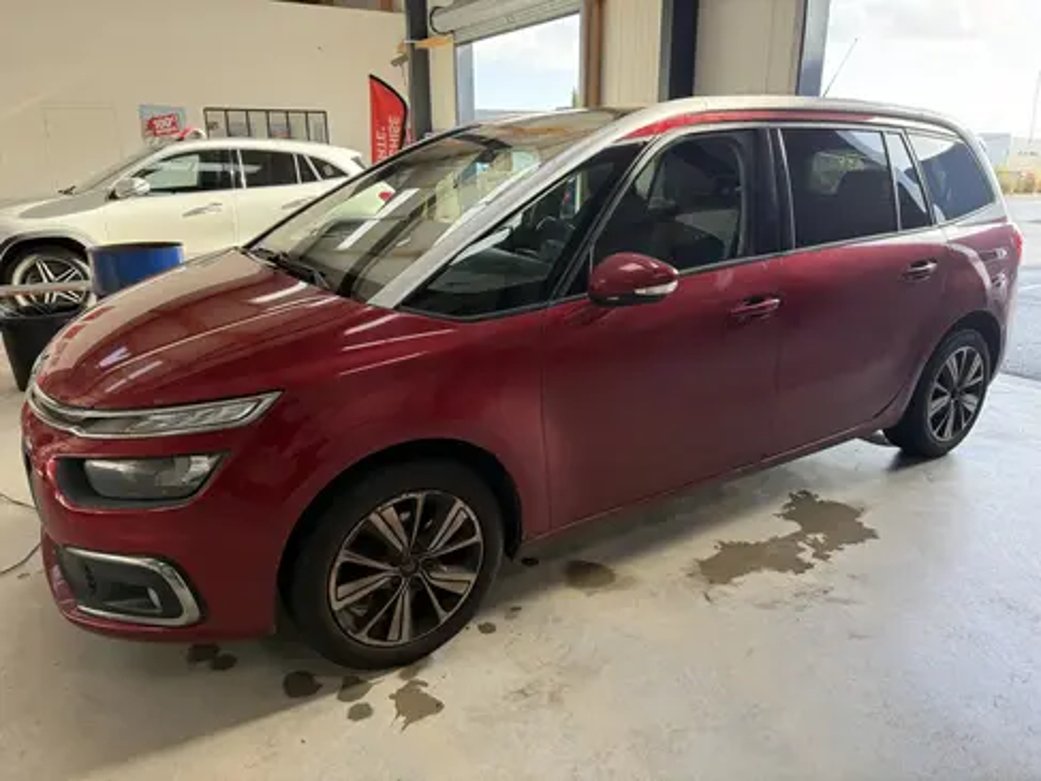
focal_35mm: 24
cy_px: 390
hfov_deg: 71.6
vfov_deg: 56.8
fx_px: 722
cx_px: 520
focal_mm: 6.76
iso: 160
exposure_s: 1/243
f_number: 1.78
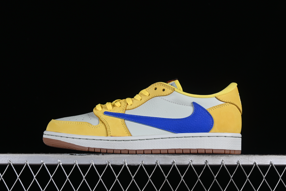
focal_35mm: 75
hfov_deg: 27.0
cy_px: 96
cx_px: 143
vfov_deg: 18.2
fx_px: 596
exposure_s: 1/80
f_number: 8
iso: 160
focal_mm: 50
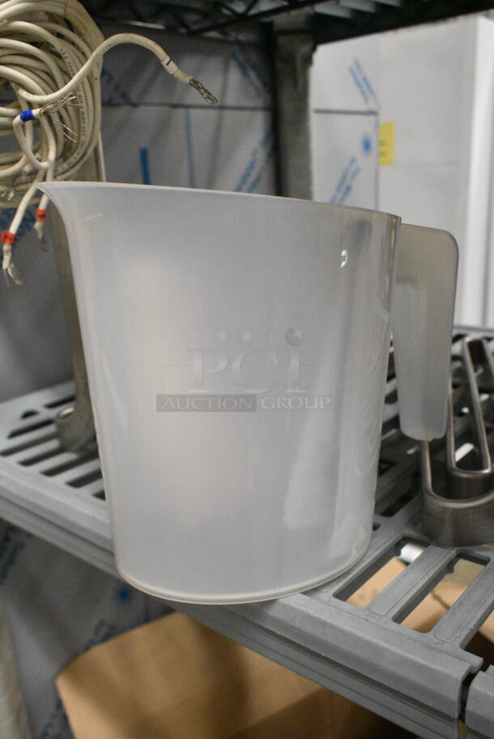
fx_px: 647
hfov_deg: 41.8
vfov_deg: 59.5
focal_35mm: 32
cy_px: 370
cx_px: 247
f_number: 7.1
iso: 6400
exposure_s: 1/200
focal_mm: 21
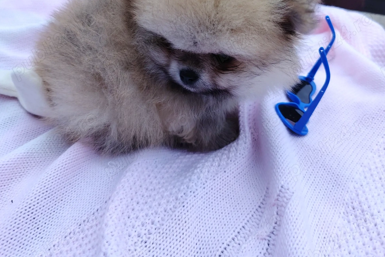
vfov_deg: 38.0
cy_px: 67
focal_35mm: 34
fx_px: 364
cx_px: 192
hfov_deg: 55.8
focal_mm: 5.25
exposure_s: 1/120
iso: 102
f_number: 1.75
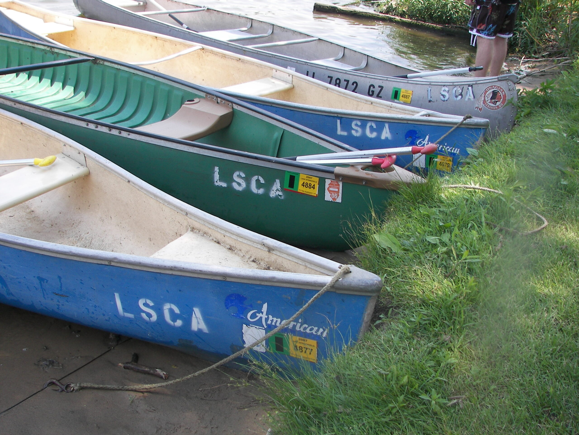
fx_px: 602
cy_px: 218
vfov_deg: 39.7
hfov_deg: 51.4
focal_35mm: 36
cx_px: 290
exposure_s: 1/250
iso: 50
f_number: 2.8
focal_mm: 6
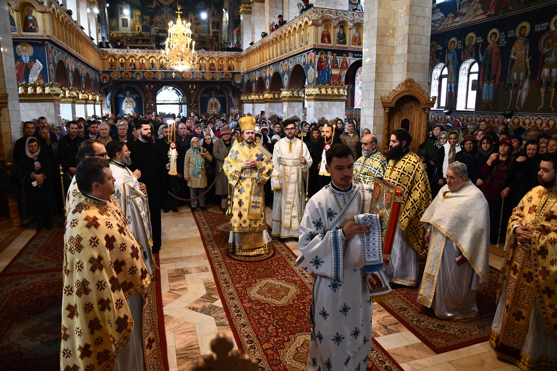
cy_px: 186
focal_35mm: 24
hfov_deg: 73.7
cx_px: 278
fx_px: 371
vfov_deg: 53.1
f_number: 2.8
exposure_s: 1/125
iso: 1600
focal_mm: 16
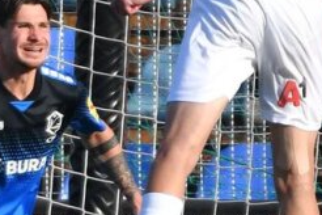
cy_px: 102
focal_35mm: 2046
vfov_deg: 0.7
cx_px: 429
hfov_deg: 1.0
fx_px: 18299
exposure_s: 1/1250
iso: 200
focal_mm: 400
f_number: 5
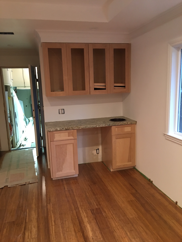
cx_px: 91
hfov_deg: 48.2
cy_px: 121
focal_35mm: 29
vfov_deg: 61.7
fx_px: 203
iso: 80
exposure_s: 1/10
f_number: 2.2
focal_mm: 4.15
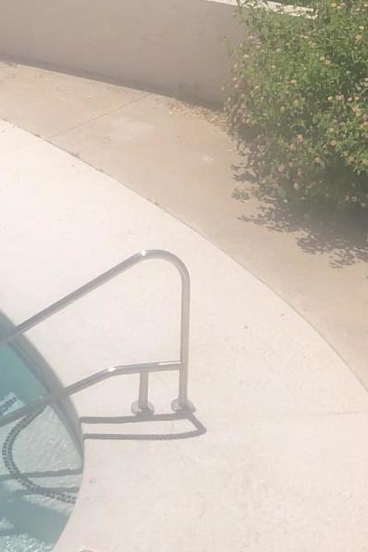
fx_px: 1503
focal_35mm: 98
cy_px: -146
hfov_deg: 13.9
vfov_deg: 19.4
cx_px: 94
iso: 20
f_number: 1.8
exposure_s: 1/2857
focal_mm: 4
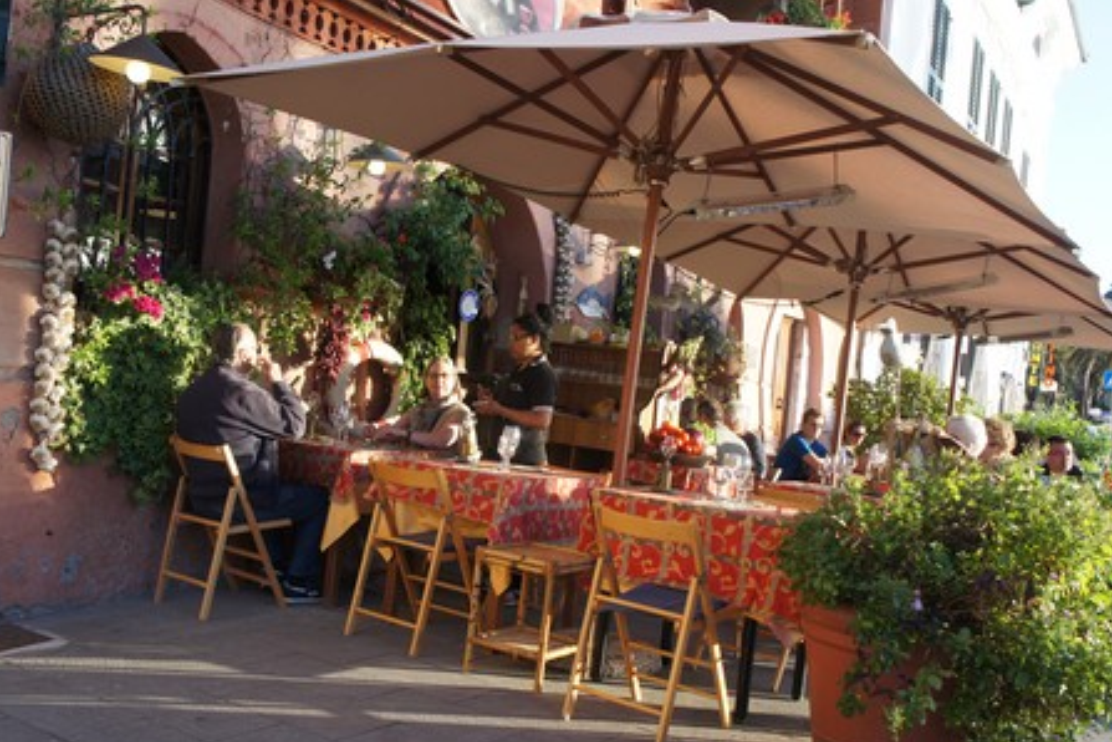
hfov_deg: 53.8
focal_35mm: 36
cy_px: 378
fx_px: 1097
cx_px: 552
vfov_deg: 37.3
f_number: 5.6
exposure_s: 1/250
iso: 500
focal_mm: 23
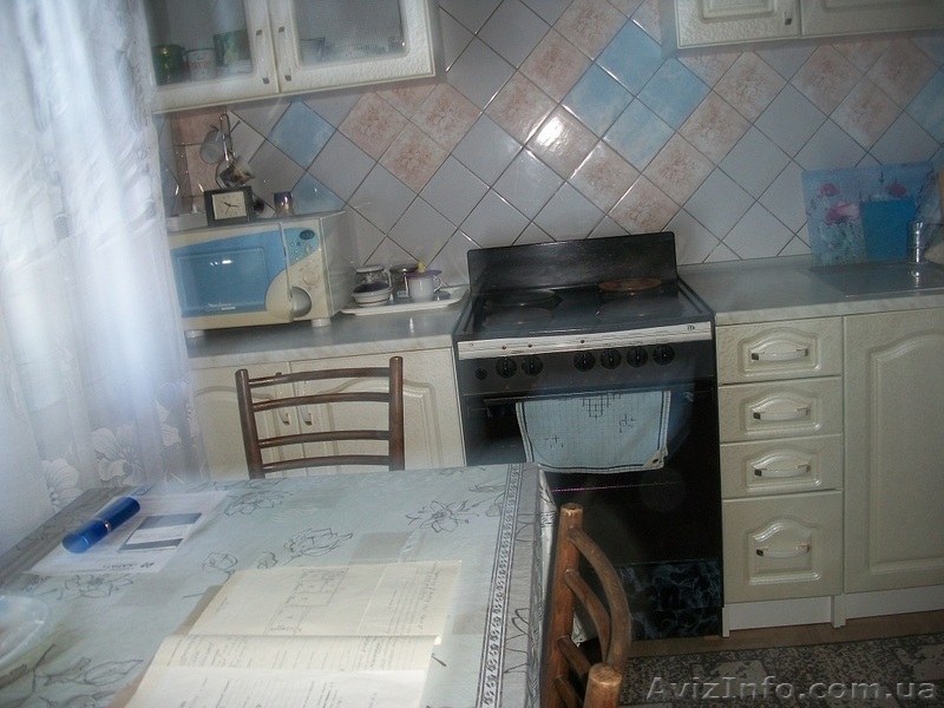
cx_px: 472
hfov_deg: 56.8
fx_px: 873
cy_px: 354
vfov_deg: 44.2
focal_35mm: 32
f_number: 2.9
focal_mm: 5.7
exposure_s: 1/30
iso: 80
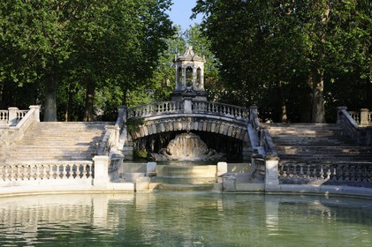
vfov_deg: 23.3
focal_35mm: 58
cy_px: 124
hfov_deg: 34.5
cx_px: 186
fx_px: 599
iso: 200
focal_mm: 58
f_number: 9
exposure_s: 1/160
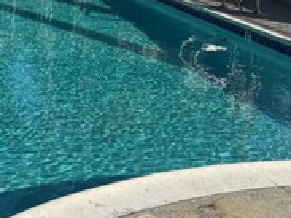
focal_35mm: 84
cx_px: -132
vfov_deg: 17.3
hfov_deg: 20.3
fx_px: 706
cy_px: 29
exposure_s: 1/4950
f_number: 1.78
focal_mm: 6.76
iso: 80
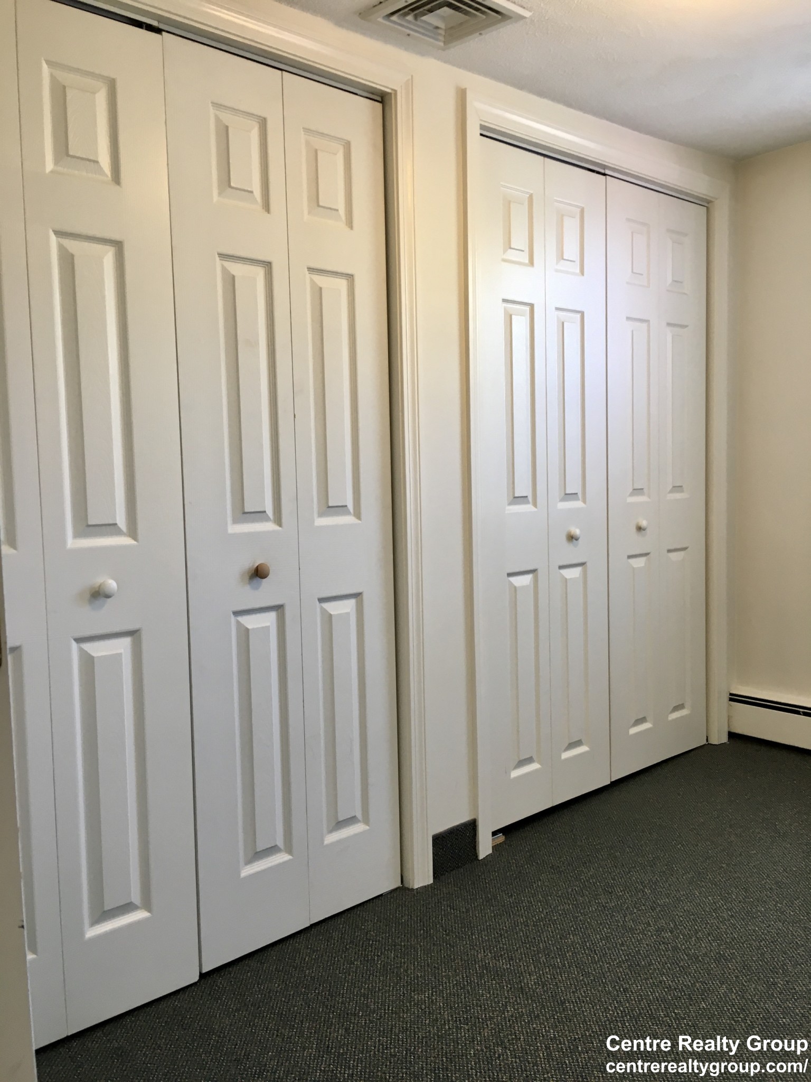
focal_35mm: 29
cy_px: 541
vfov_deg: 61.7
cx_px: 406
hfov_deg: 48.2
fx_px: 906
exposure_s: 1/30
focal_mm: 4.15
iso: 50
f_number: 2.2
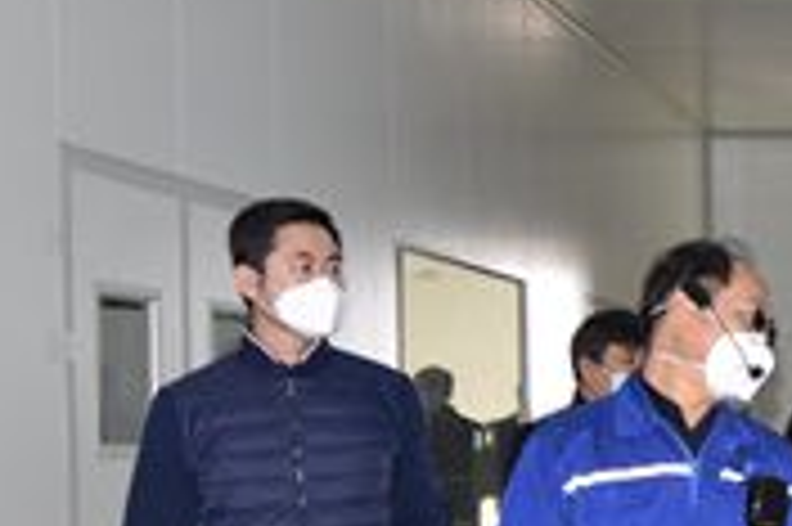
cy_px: 470
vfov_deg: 13.9
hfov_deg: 18.6
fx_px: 2132
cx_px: 1184
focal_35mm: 97
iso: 800
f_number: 4.5
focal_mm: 31
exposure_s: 1/80
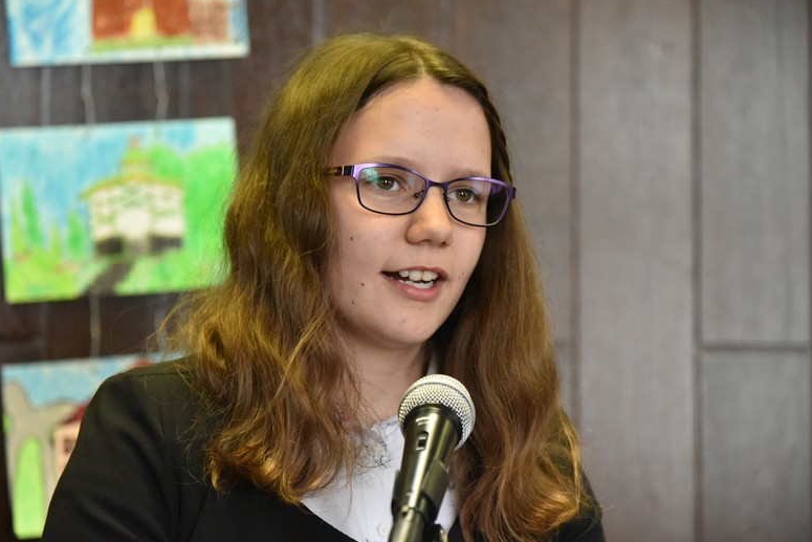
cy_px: 266
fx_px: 2865
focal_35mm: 127
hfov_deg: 16.1
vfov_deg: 10.8
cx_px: 401
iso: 8000
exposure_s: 1/320
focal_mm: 120
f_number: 4.5
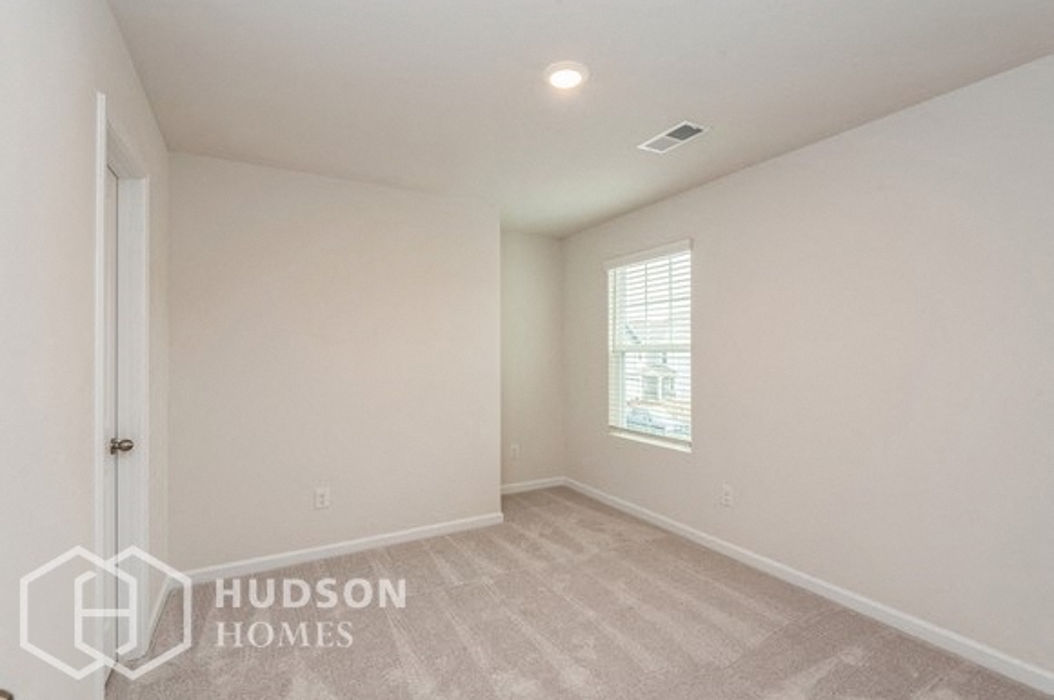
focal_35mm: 16
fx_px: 468
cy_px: 350
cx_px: 527
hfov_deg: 96.8
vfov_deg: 73.6
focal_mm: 16
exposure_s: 1/3
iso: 100
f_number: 10
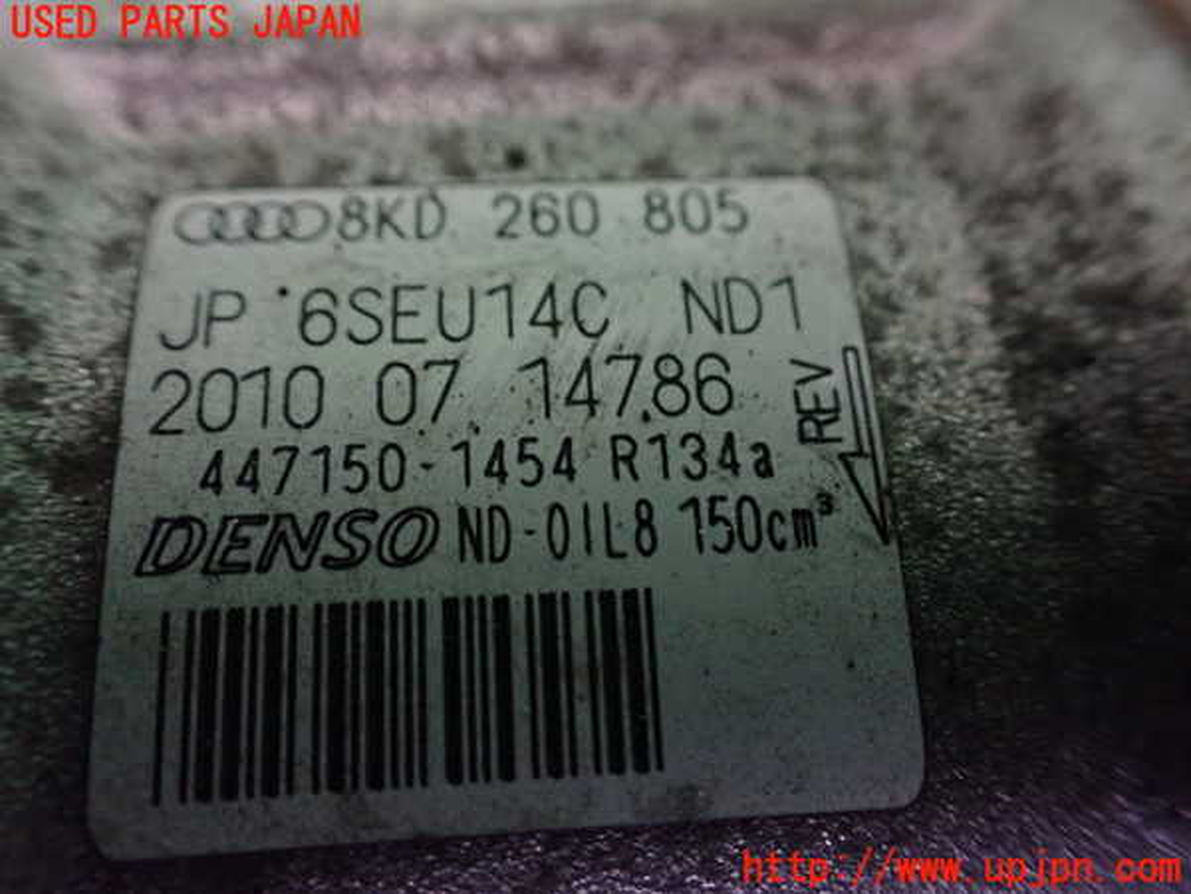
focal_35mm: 30
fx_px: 1032
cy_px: 447
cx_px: 596
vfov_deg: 46.8
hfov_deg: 60.0
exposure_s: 1/30
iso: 1000
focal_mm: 5.4
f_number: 2.3
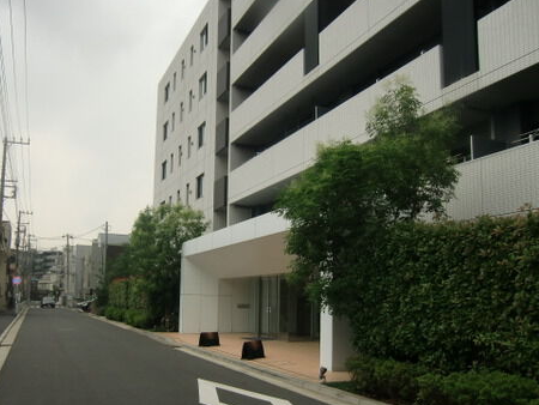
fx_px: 499
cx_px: 218
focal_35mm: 32
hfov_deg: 56.4
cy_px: 228
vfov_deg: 44.1
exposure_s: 1/800
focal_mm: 4.3
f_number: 3.2
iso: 64
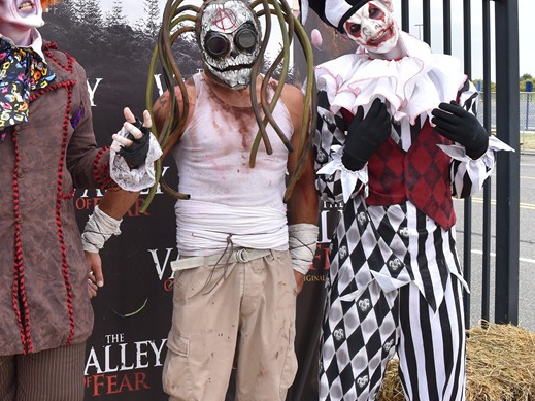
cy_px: 114
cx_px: 24
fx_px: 773
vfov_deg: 28.8
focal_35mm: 50
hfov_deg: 35.3
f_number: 8
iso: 320
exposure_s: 1/250
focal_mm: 18
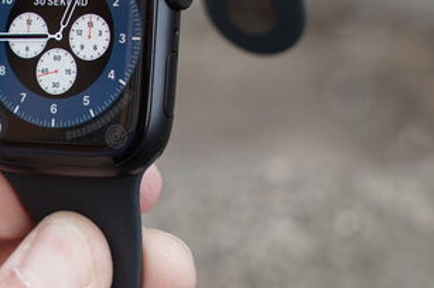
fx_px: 2276
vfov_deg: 7.2
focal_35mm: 189
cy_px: 51
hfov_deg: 10.8
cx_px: 18
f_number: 7.1
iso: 320
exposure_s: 1/160
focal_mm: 70
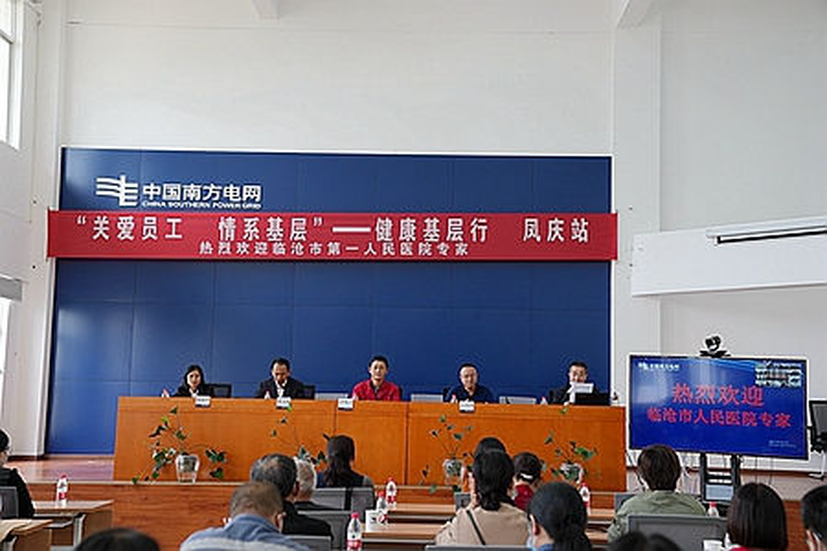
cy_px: 276
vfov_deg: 27.5
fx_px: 1126
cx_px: 414
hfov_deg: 40.3
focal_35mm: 49
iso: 640
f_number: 4
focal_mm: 49
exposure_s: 1/160
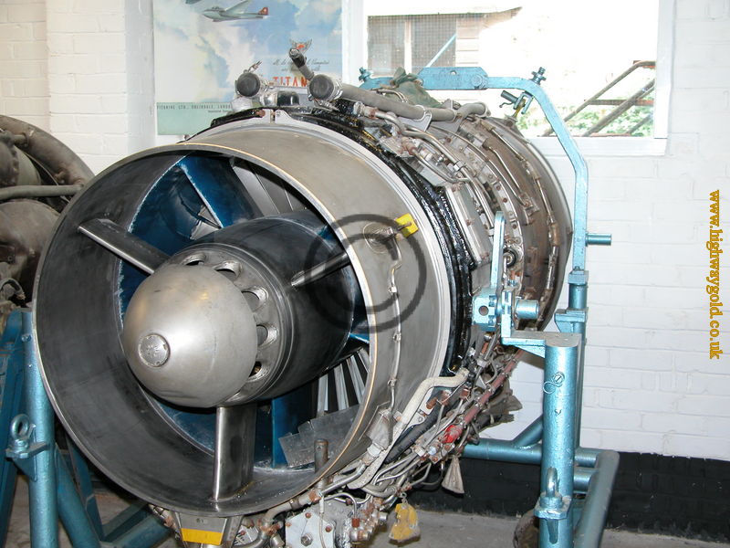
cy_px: 274
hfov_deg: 38.2
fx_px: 1054
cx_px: 365
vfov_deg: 29.1
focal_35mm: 50
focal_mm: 12.7
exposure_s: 1/30
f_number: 3
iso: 100
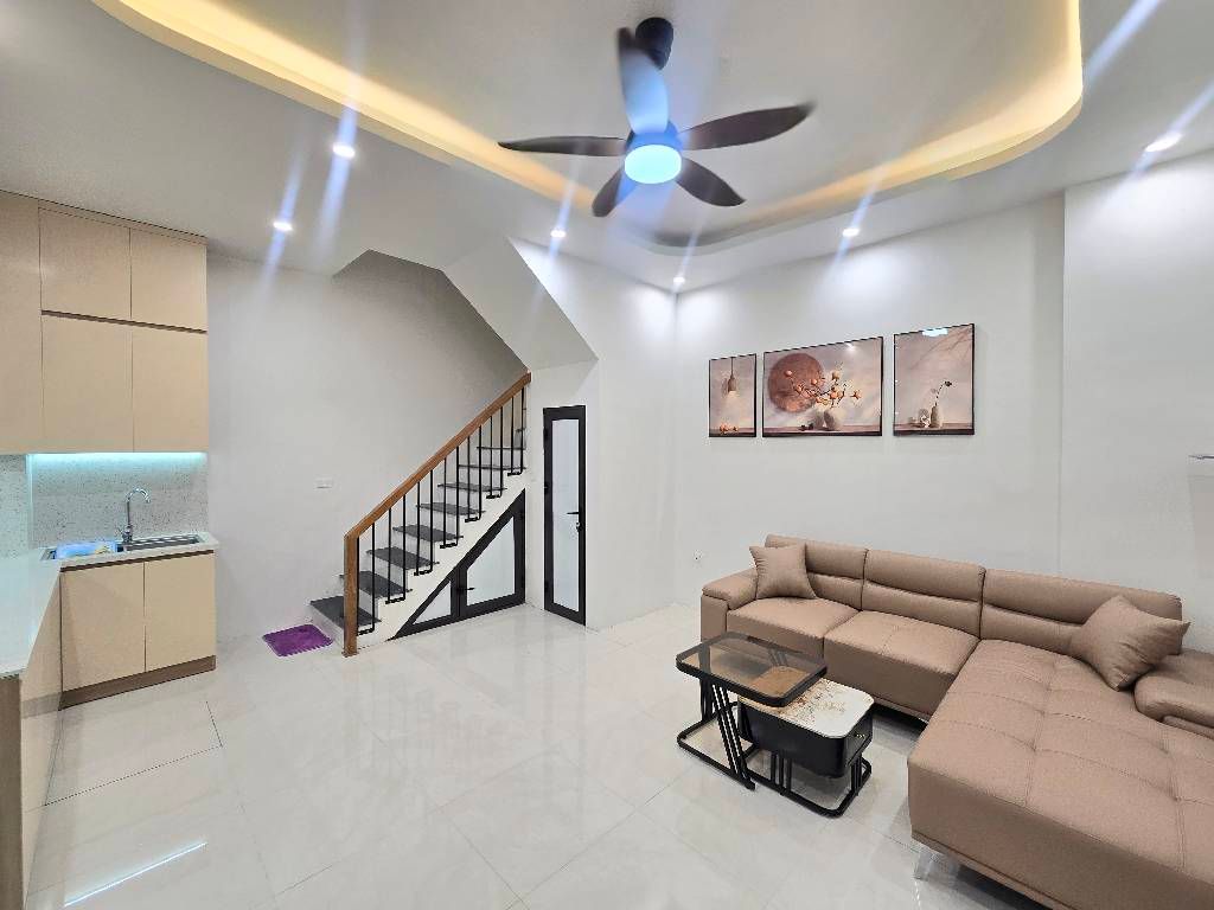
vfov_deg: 89.9
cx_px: 607
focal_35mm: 13
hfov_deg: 106.2
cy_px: 455
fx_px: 456
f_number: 2.2
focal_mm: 2.2
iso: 64
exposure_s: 1/50
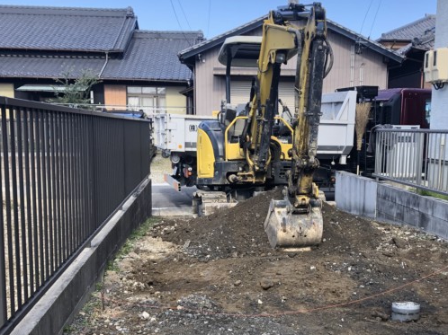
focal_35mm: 45
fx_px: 582
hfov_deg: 41.9
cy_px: 225
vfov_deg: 31.9
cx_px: 270
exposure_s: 1/390
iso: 20
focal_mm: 3.99
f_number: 1.8
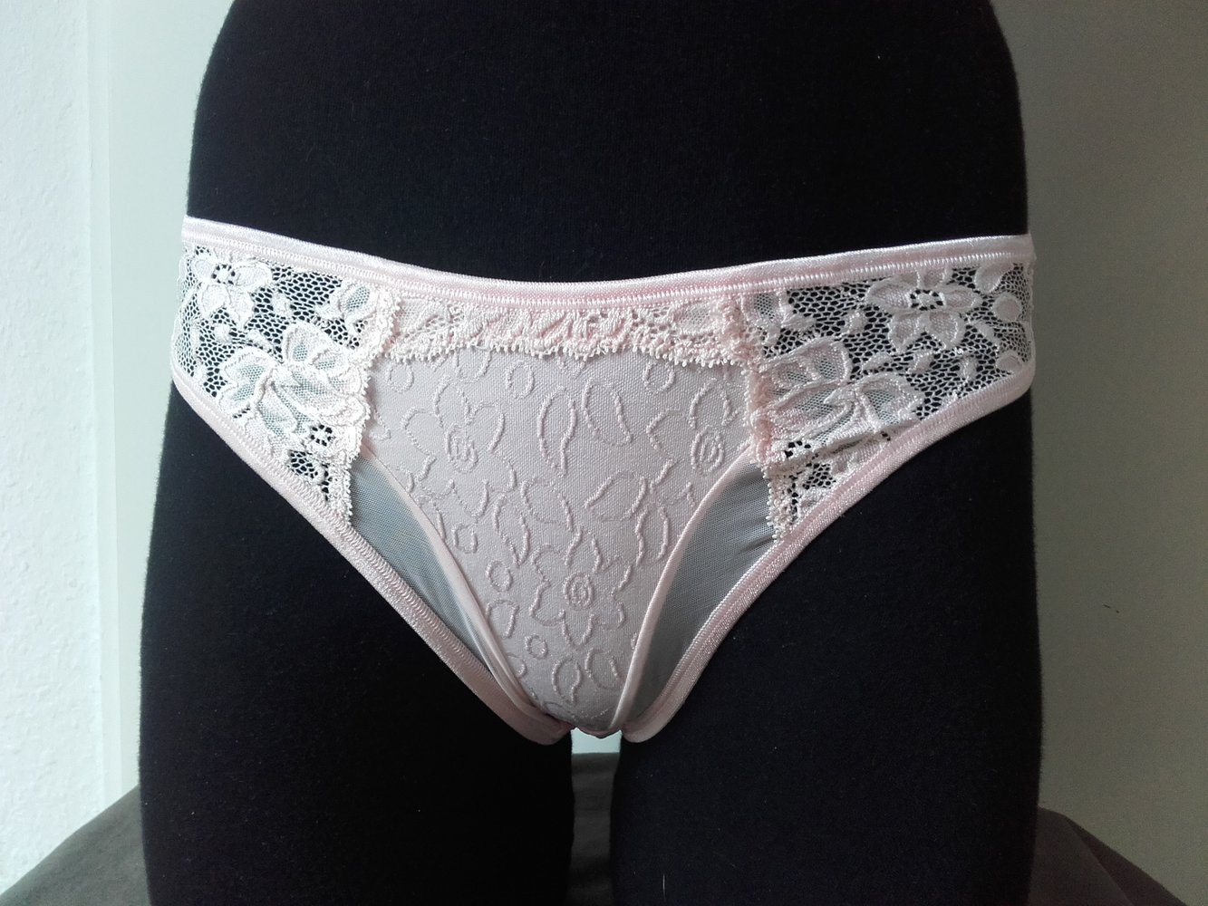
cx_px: 604
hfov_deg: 58.3
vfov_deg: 45.4
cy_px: 453
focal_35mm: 31
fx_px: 1082
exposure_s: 1/33
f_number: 2.2
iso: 70
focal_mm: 3.31
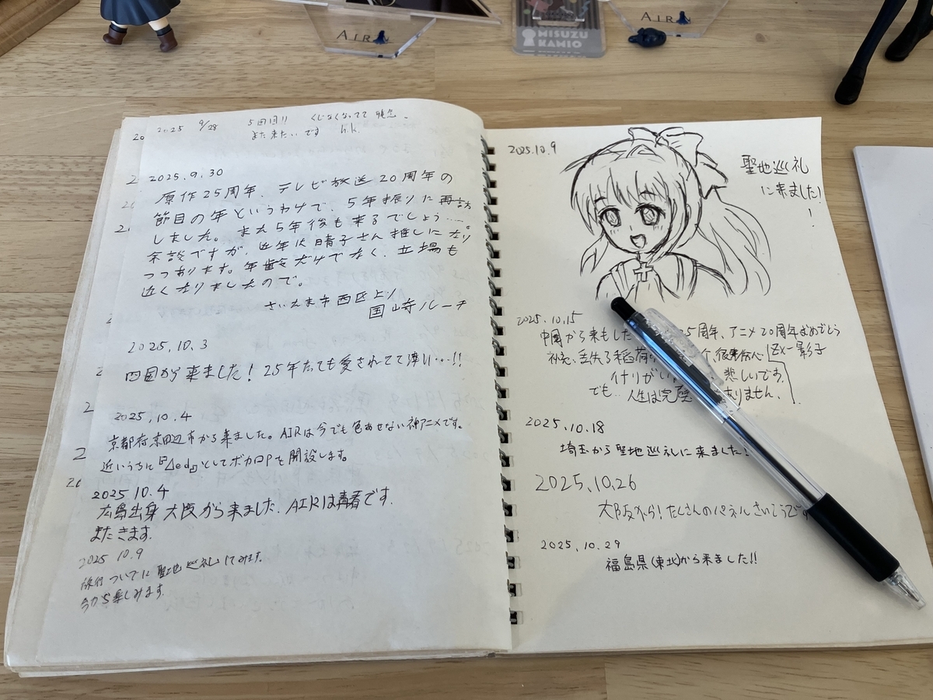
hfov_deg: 63.4
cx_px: 466
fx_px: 755
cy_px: 350
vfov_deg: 49.7
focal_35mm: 28
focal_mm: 3.99
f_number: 1.8
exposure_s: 1/120
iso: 50
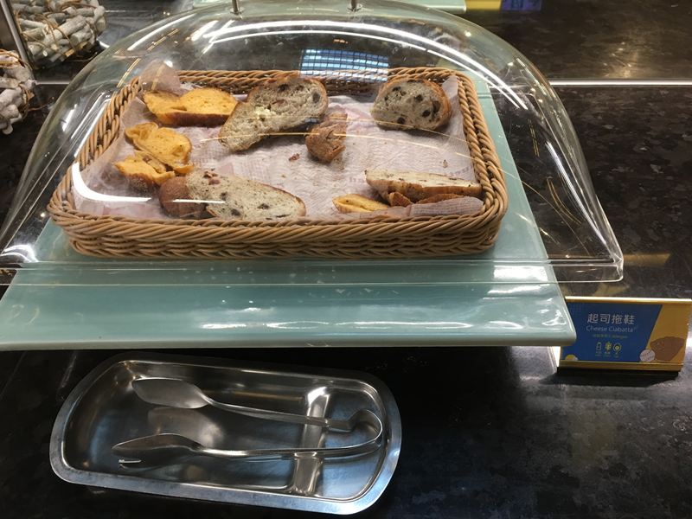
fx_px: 580
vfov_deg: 48.2
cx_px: 346
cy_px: 260
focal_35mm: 29
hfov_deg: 61.7
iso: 40
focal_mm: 4.15
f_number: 2.2
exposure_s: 1/15
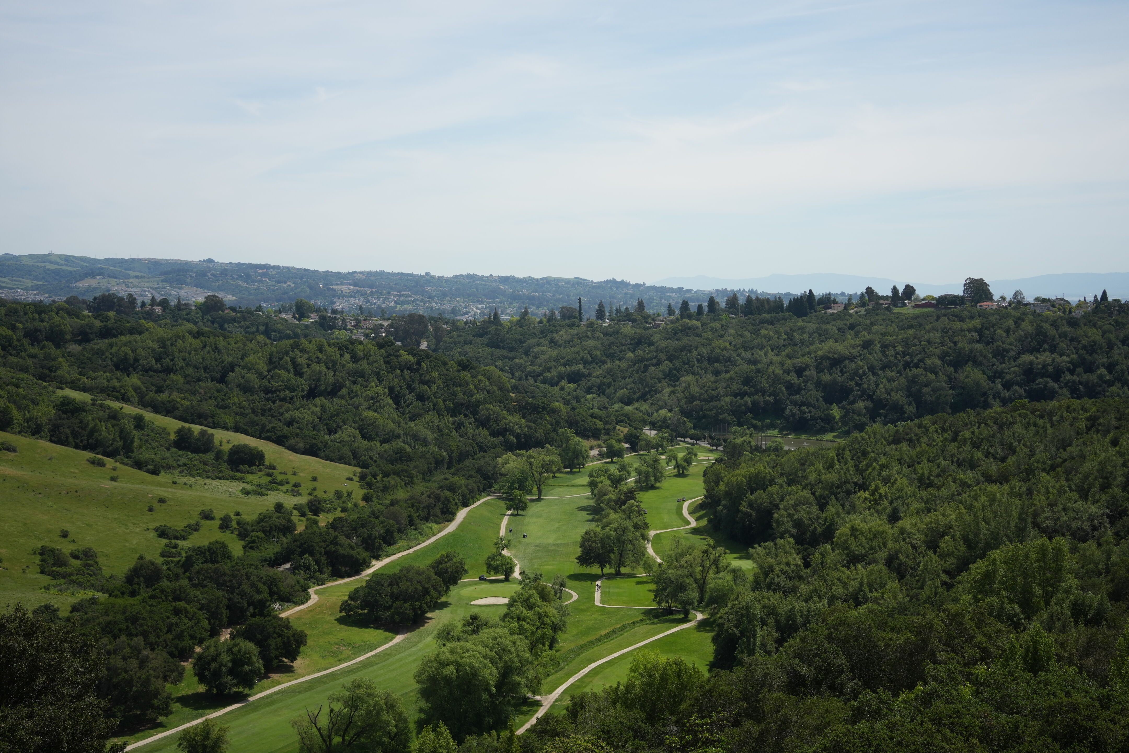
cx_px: 564
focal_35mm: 50
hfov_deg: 39.6
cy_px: 376
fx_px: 1568
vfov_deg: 27.0
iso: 320
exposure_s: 1/2500
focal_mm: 50
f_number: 4.5
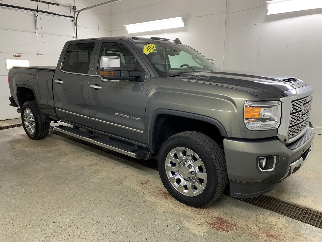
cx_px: 161
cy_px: 121
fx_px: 242
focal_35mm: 26
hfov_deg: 67.3
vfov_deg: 53.1
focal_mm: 4.25
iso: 250
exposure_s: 1/60
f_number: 1.8
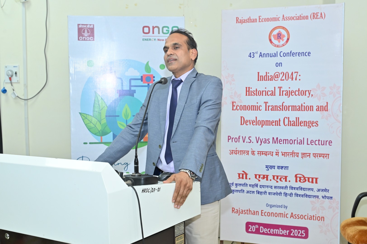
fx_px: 489
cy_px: 122
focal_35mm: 48
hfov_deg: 41.1
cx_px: 184
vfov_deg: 28.0
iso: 1600
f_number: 6.3
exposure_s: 1/125
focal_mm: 48
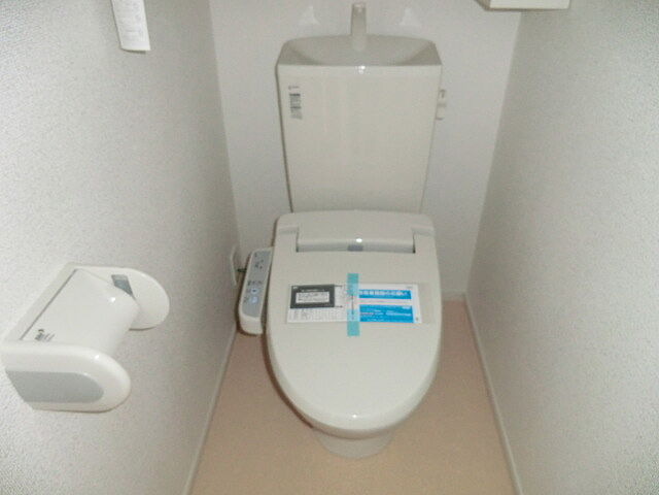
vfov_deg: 56.8
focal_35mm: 24
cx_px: 330
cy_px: 248
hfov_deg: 71.6
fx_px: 457
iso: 400
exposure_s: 1/8
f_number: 3.2
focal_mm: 4.3
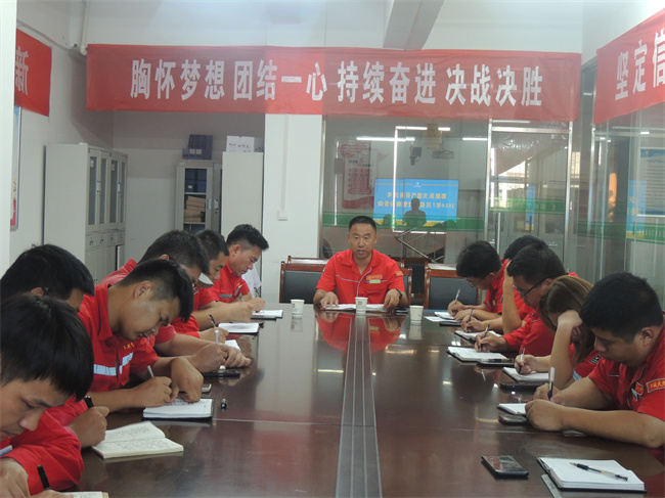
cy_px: 249
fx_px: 960
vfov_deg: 29.1
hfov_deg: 38.2
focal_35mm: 50
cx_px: 332
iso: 400
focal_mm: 8.9
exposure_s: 1/13
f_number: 3.6
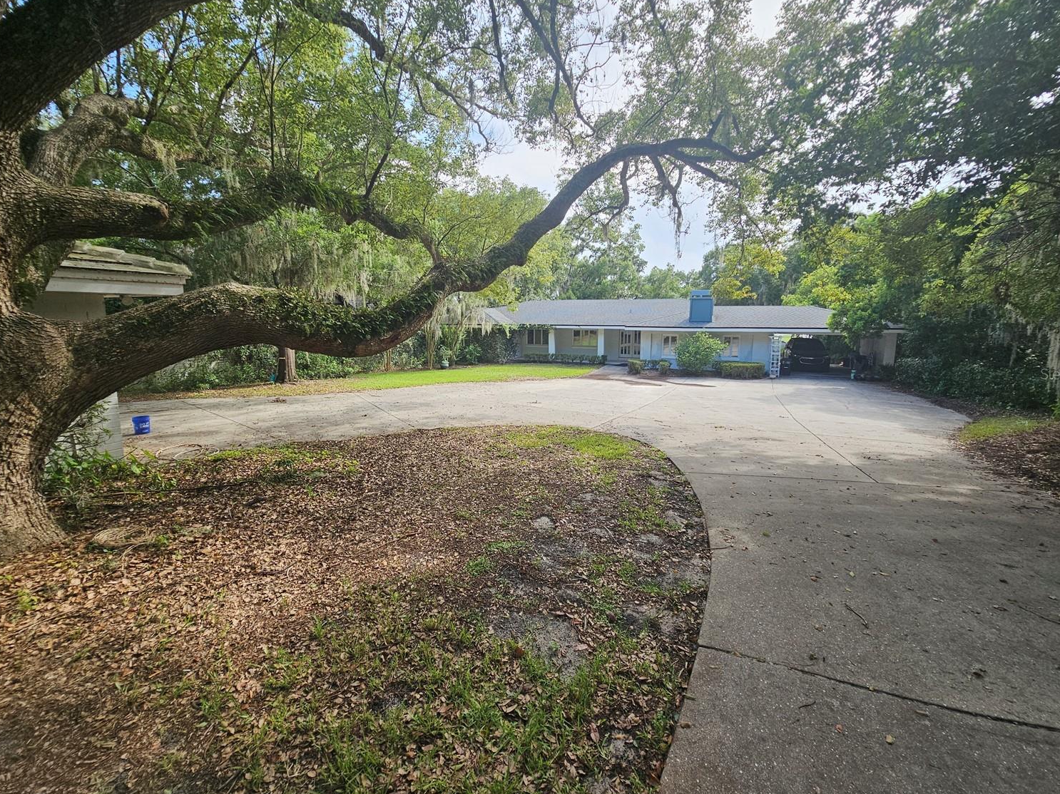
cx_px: 537
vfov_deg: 85.6
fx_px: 429
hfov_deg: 102.1
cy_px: 373
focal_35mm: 14
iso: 50
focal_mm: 2.2
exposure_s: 1/363
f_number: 2.2
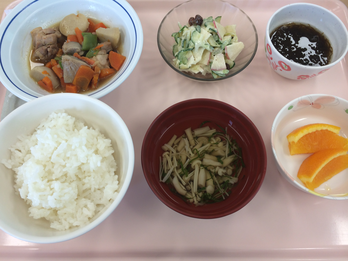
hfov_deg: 60.0
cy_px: 130
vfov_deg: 46.8
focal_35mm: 30
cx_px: 174
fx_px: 302
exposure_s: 1/60
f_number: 2.2
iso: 40
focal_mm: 4.12
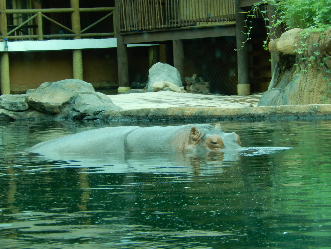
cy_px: 124
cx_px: 166
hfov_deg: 14.7
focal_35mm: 134
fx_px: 1281
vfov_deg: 11.1
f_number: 5.6
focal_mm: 24.1
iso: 125
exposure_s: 1/60
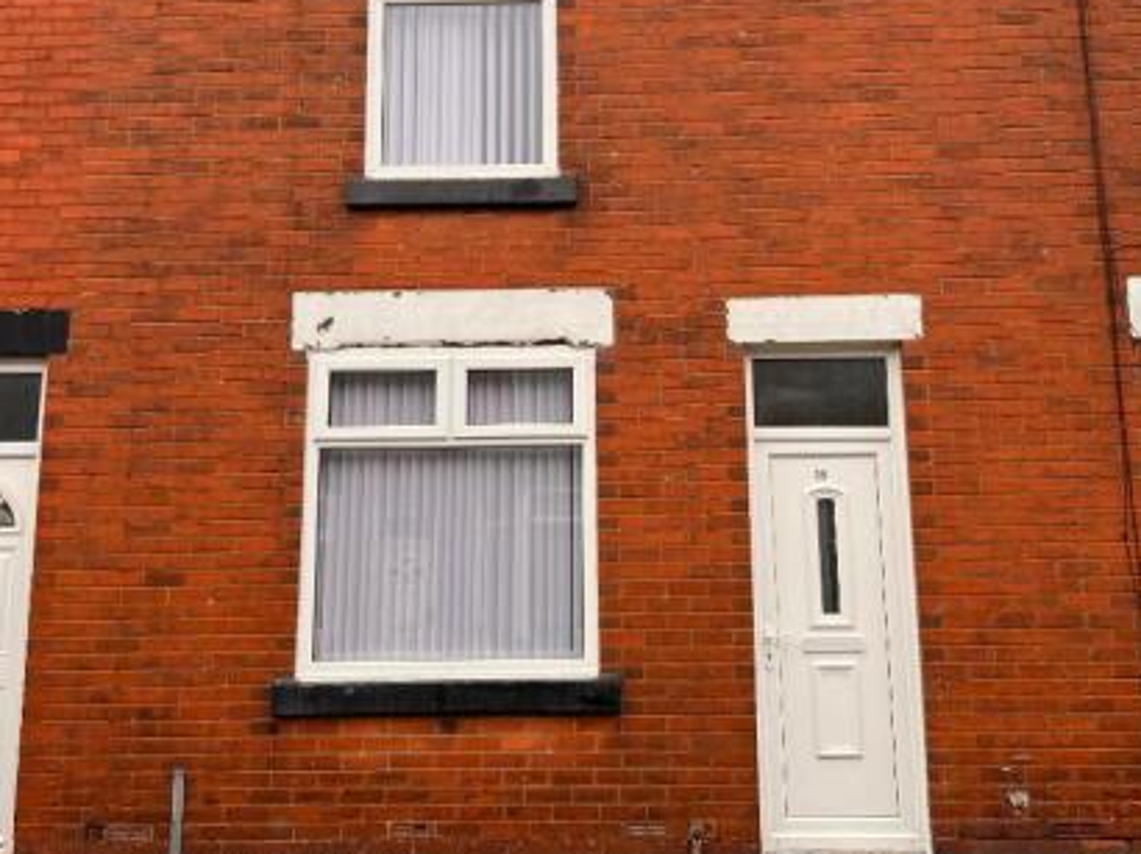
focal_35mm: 37
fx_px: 1219
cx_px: 608
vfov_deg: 38.5
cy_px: 346
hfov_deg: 50.1
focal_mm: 5.7
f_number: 1.5
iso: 50
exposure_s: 1/302
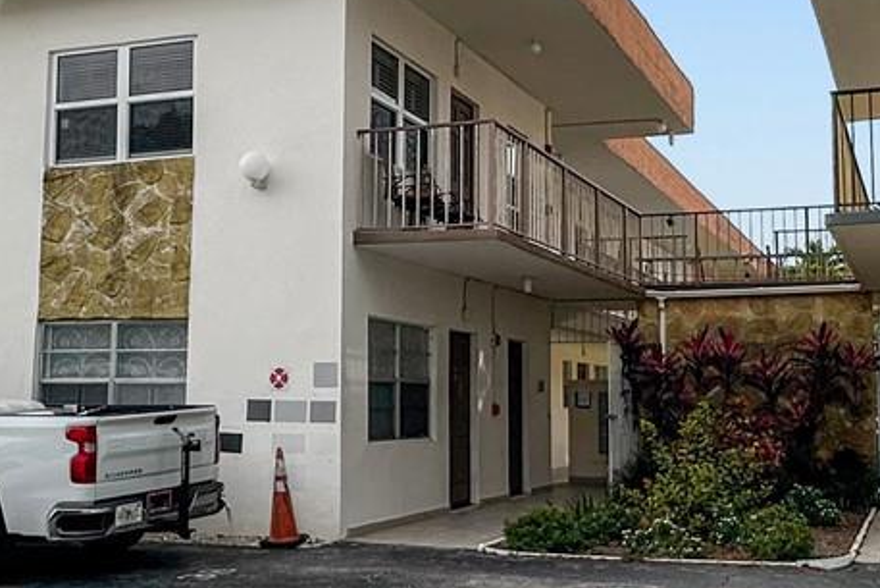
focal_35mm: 51
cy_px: 266
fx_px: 1247
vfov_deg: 26.5
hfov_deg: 38.9
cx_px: 454
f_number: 2.2
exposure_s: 1/1250
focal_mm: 2.22
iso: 40
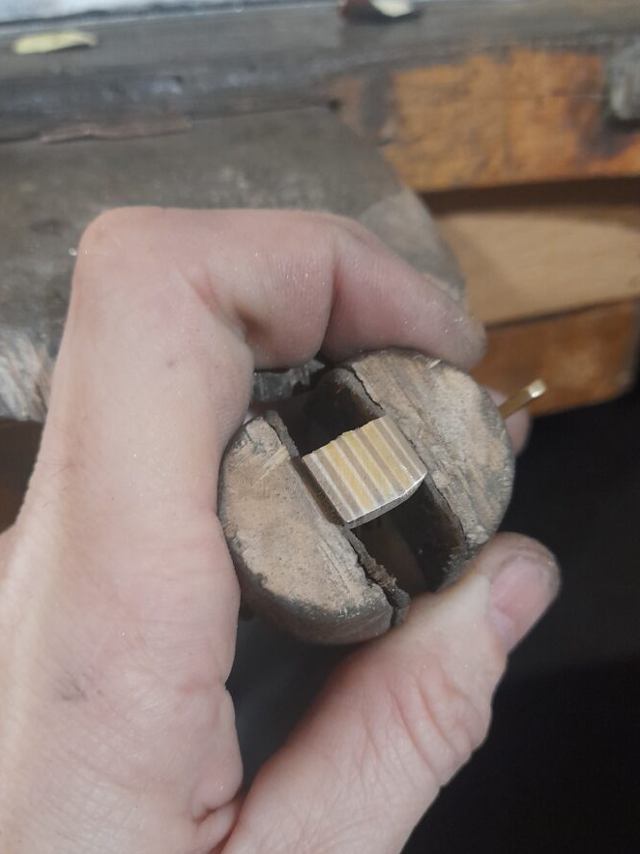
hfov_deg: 48.2
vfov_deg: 61.7
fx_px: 715
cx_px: 315
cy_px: 441
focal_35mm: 29
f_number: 2
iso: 500
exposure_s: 1/25
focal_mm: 4.6
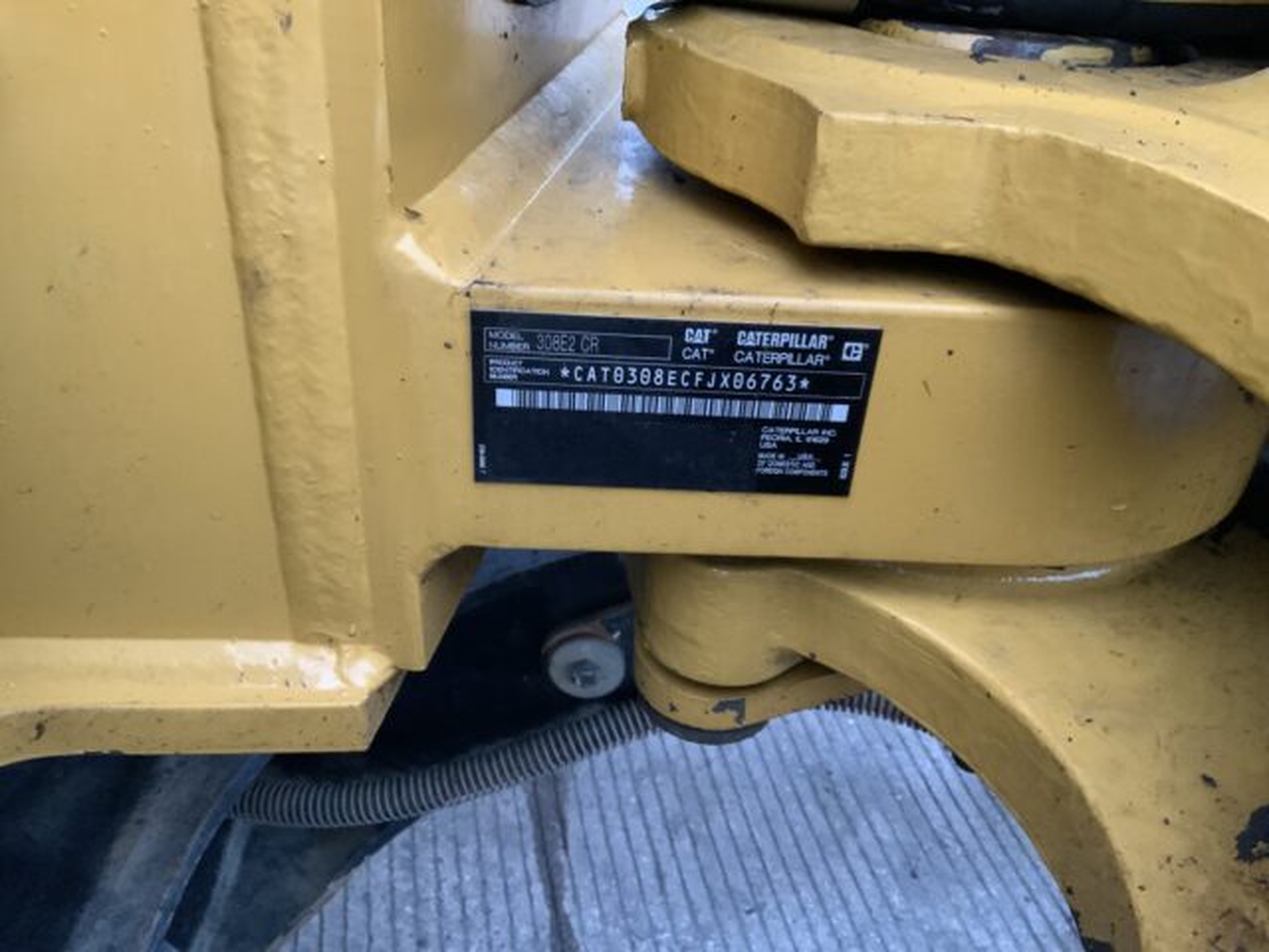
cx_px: 634
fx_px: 1063
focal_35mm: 29
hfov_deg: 61.7
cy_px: 476
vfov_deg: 48.2
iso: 320
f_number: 1.8
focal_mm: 3
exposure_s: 1/58
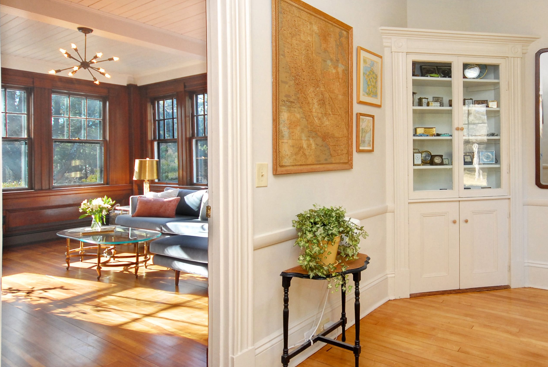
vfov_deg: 55.3
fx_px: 351
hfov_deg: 74.7
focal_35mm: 23
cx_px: 342
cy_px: 187
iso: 400
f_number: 5
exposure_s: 1/60
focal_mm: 10
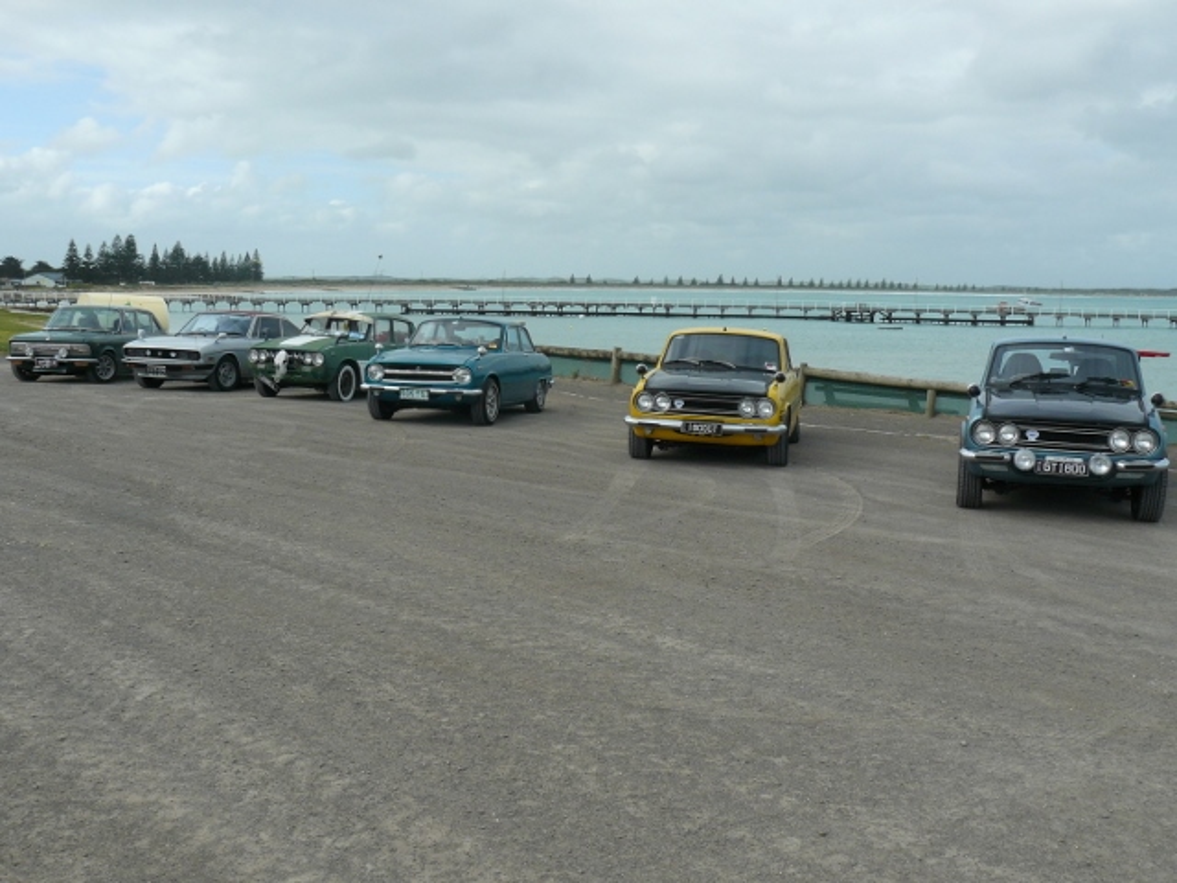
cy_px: 442
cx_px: 588
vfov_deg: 39.7
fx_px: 1224
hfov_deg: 51.4
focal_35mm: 36
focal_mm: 6
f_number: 5.6
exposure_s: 1/320
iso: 100
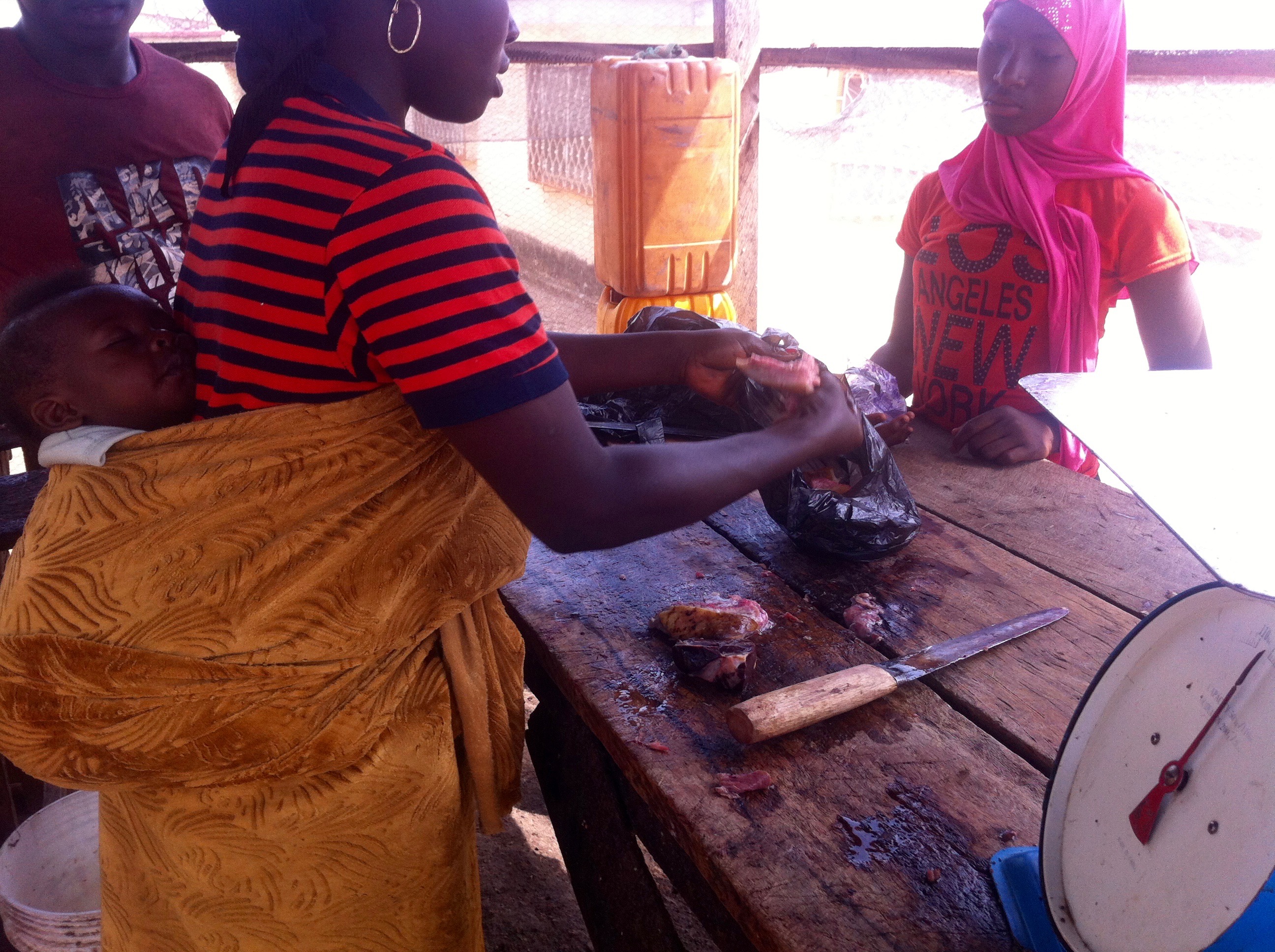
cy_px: 476
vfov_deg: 40.6
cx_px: 638
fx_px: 1287
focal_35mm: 35
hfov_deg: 52.7
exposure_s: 1/120
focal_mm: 3.85
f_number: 2.8
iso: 80
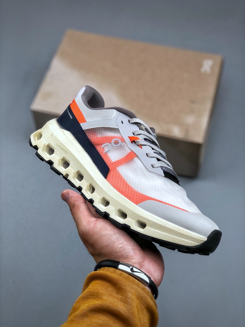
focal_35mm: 57
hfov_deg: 25.7
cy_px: 164
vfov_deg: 33.8
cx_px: 122
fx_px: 538
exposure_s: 1/100
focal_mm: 6.6
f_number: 2.8
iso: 32
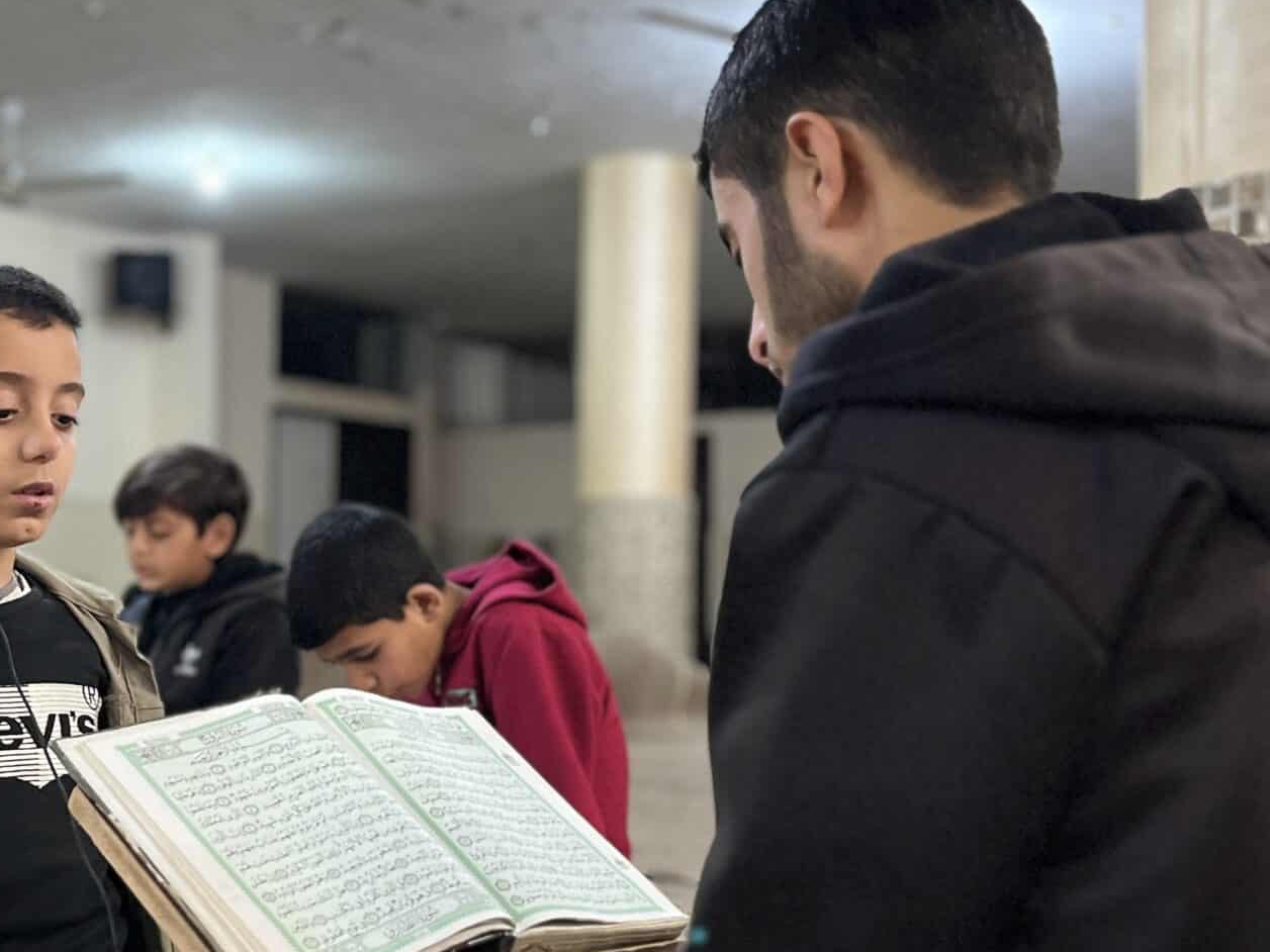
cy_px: 556
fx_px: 1944
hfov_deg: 35.9
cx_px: 461
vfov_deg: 27.5
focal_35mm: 53
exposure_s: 1/50
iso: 400
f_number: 1.6
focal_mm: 5.1
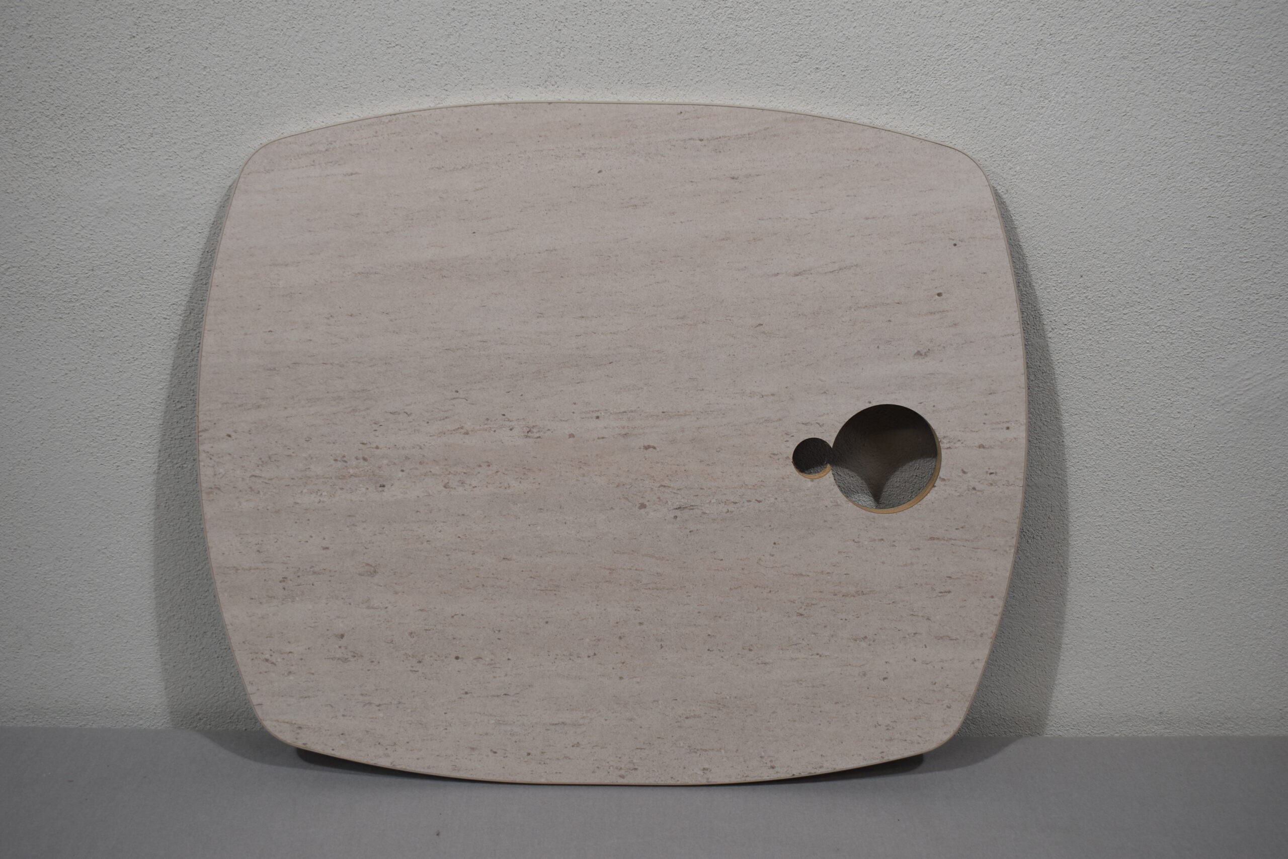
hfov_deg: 47.9
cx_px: 644
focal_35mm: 40
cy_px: 430
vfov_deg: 33.0
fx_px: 1449
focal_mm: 27
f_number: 5.6
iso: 250
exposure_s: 1/125
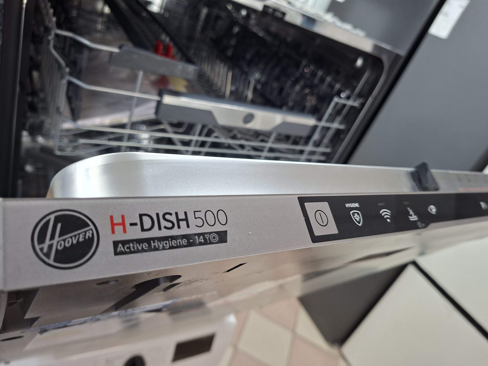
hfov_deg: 73.9
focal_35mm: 23
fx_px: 324
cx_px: 244
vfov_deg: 58.9
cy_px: 183
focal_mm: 5.54
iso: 320
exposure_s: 1/60
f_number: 1.8
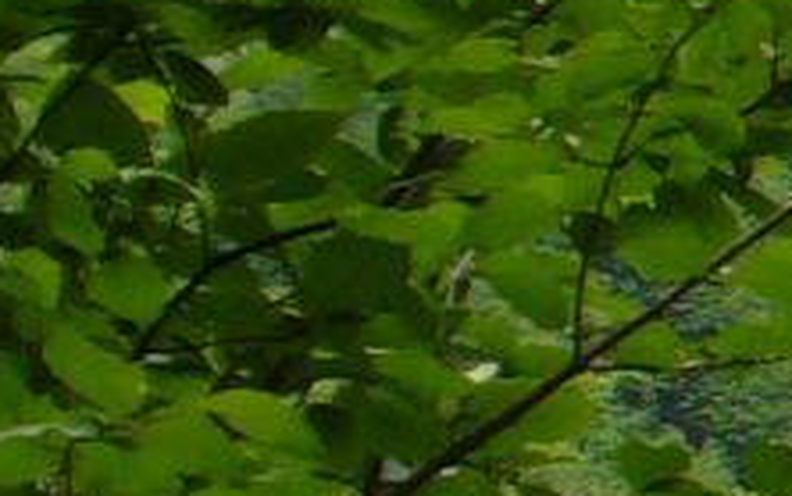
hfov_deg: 6.4
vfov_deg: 4.6
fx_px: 6112
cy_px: 318
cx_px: 2815
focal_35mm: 283
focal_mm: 6.1
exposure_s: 1/320
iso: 80
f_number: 2.8
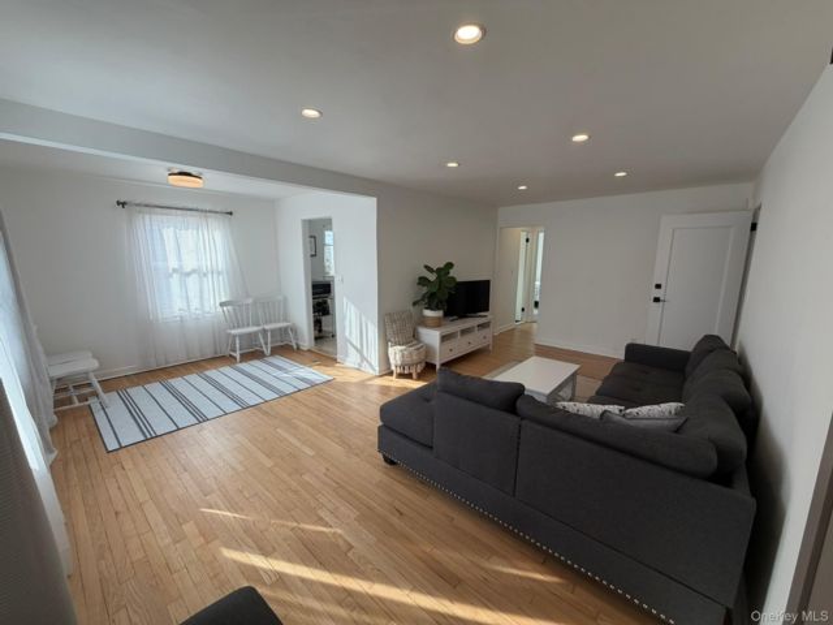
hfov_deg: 102.1
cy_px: 312
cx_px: 416
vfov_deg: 85.7
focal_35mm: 14
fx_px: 337
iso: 50
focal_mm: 2.22
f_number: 2.2
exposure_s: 1/182
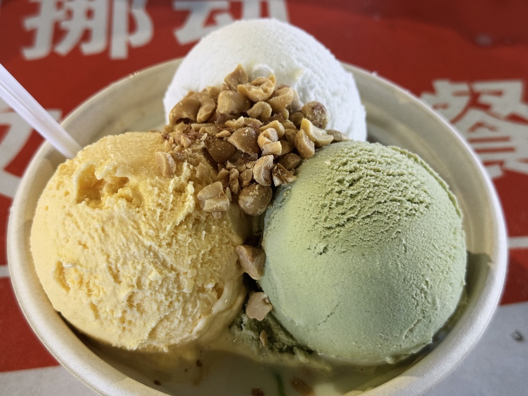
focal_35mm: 48
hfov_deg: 39.7
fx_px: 732
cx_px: 264
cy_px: 198
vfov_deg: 30.3
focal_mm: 6.76
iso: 200
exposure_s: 1/50
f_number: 1.78
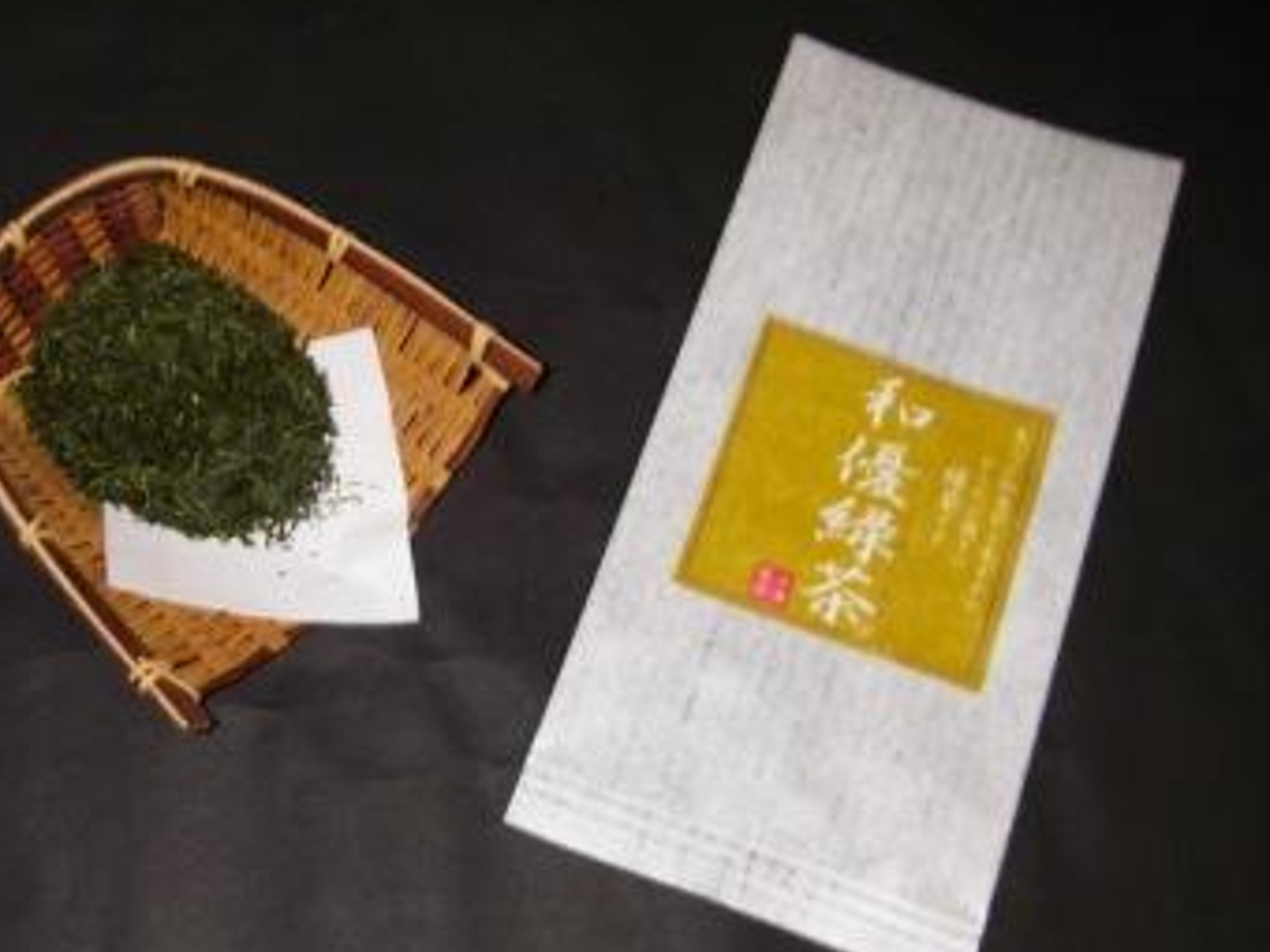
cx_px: 508
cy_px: 511
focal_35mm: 50
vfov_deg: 29.1
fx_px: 1834
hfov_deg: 38.0
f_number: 3.3
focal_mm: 6.3
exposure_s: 1/40
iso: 160
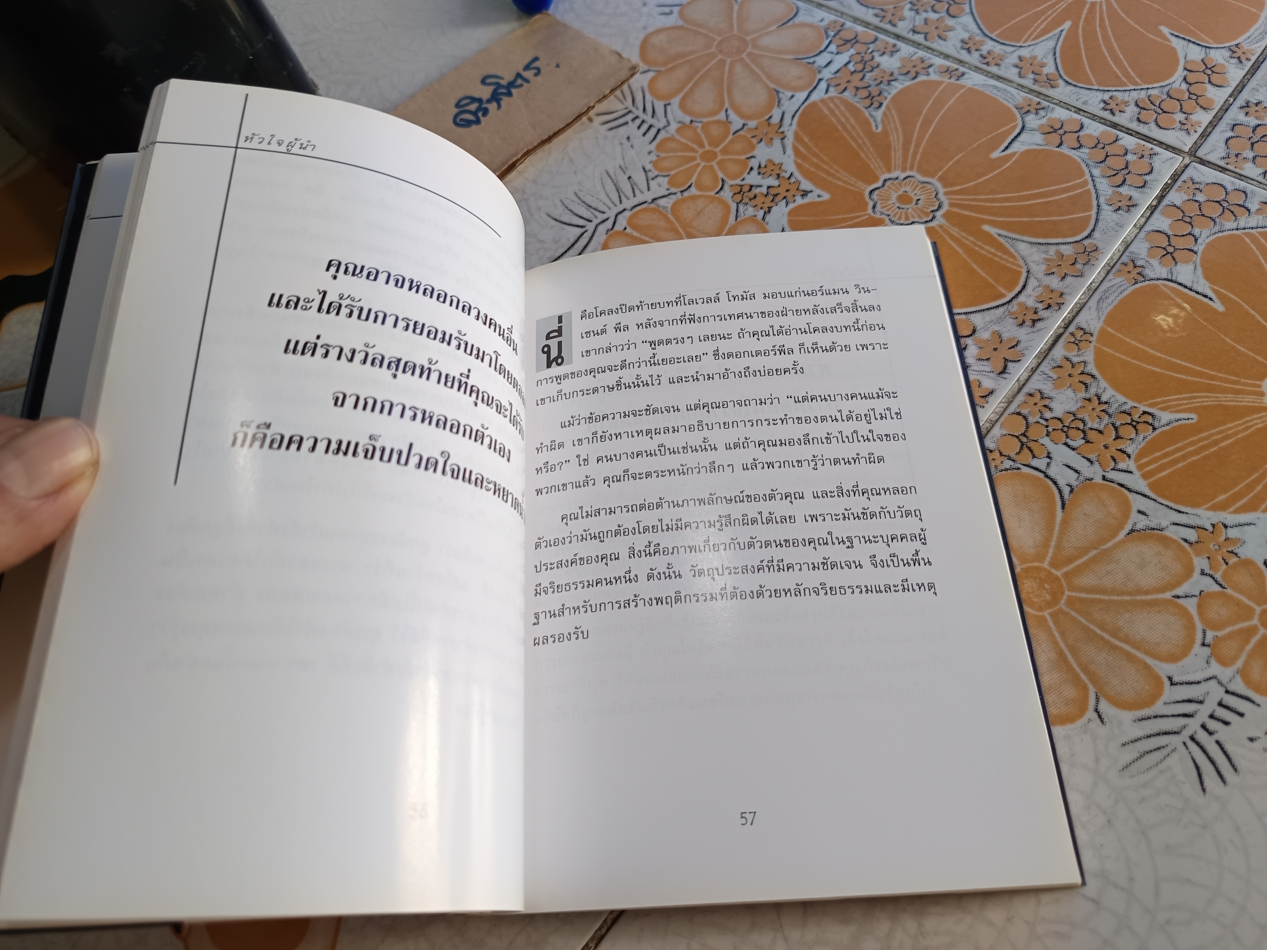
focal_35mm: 24
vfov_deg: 56.8
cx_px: 634
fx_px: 878
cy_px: 475
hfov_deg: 71.6
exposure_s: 1/50
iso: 178
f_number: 1.7
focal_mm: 5.31
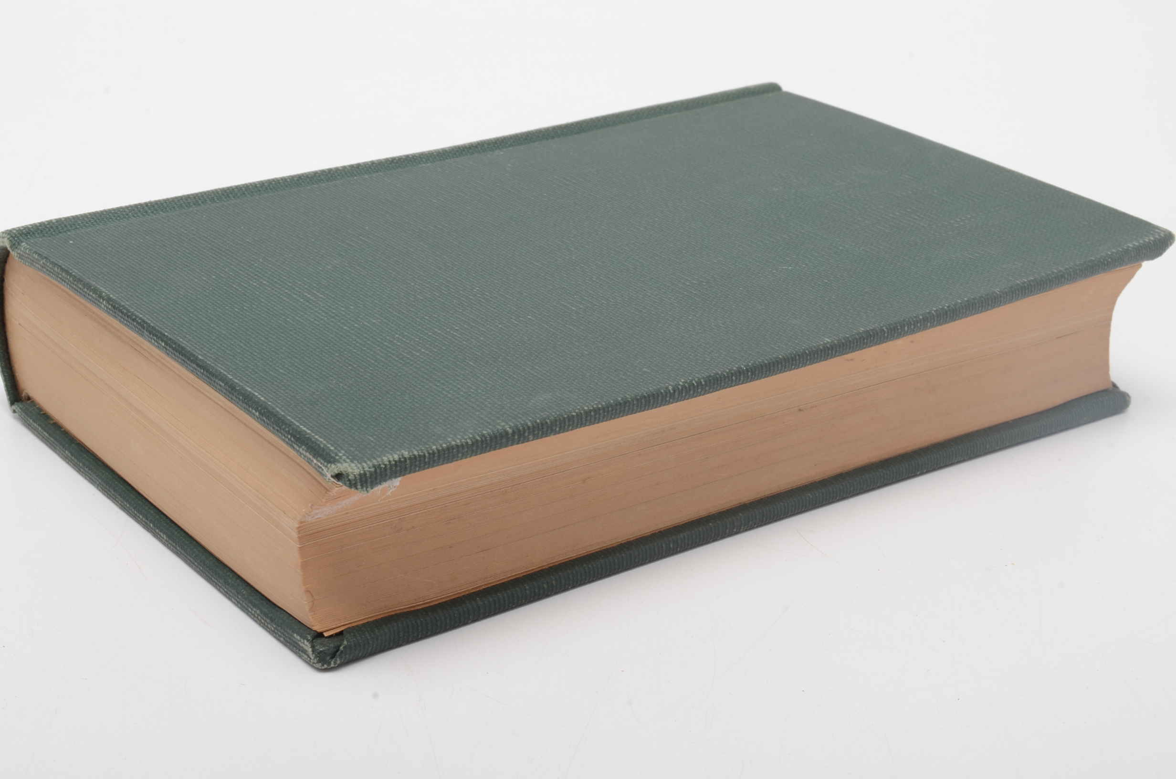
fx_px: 2054
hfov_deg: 32.0
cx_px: 588
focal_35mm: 63
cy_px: 390
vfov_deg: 21.5
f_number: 22
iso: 100
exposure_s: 1/160
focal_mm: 42
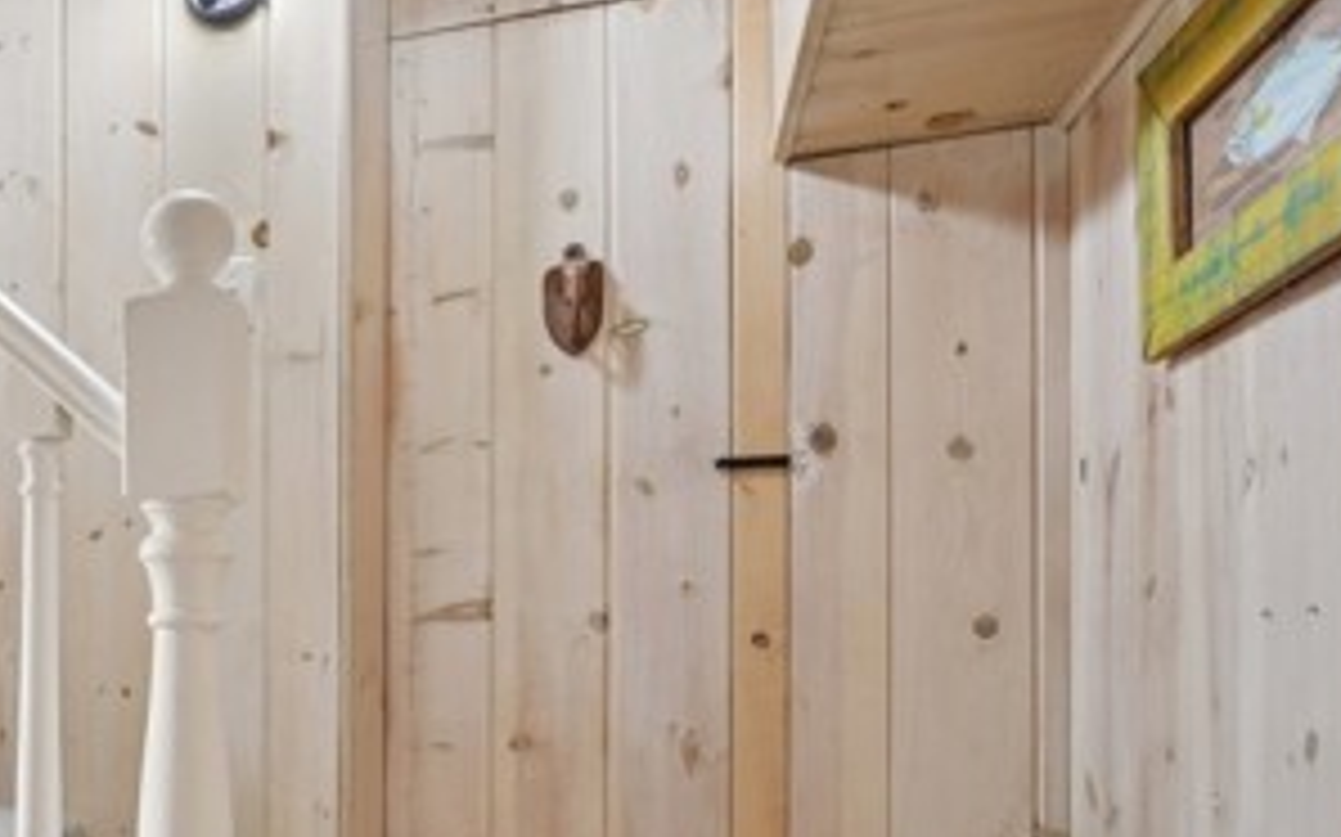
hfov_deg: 47.1
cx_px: 32
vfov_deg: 35.5
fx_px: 1279
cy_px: 626
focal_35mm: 35
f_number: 8
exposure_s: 1/3.33
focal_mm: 16
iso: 400
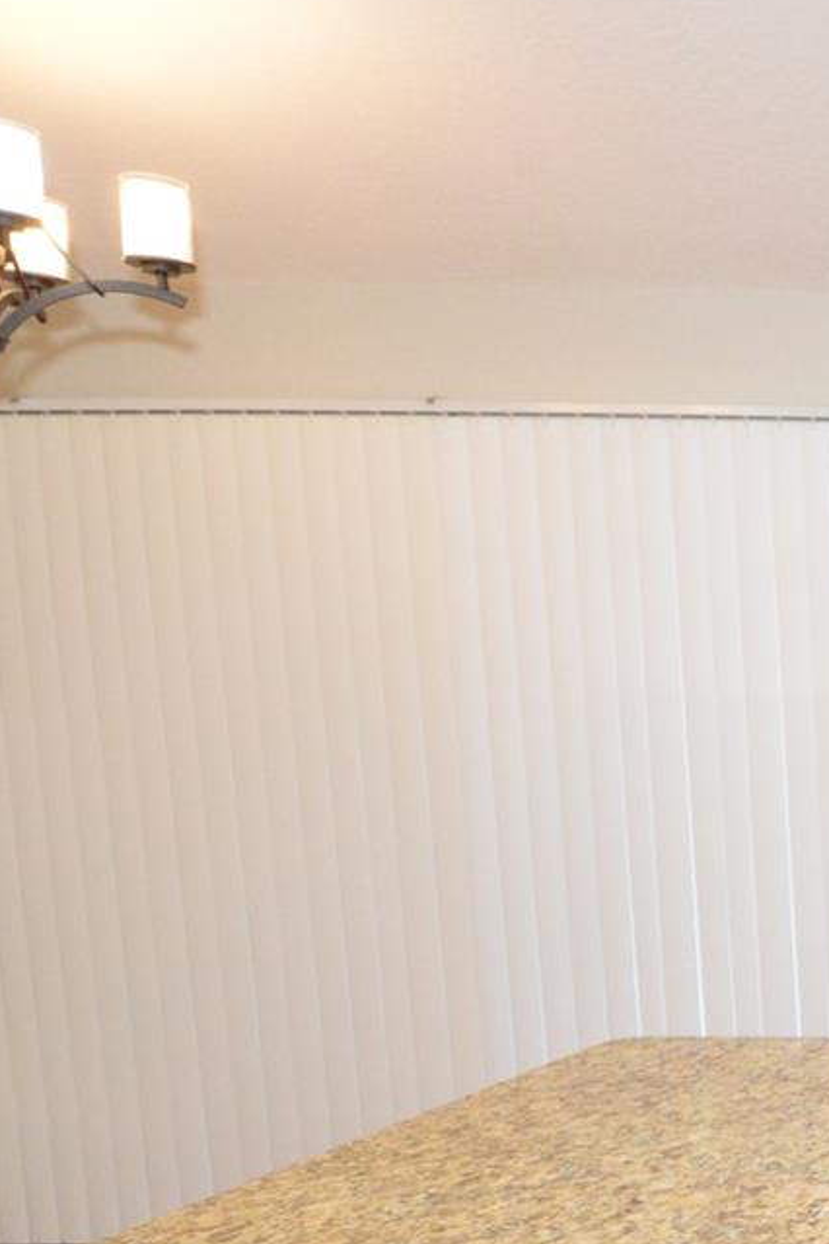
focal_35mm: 45
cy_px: 974
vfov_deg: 41.9
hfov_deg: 20.6
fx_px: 1554
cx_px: 1506
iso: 1600
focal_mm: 12
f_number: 9
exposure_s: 1/50
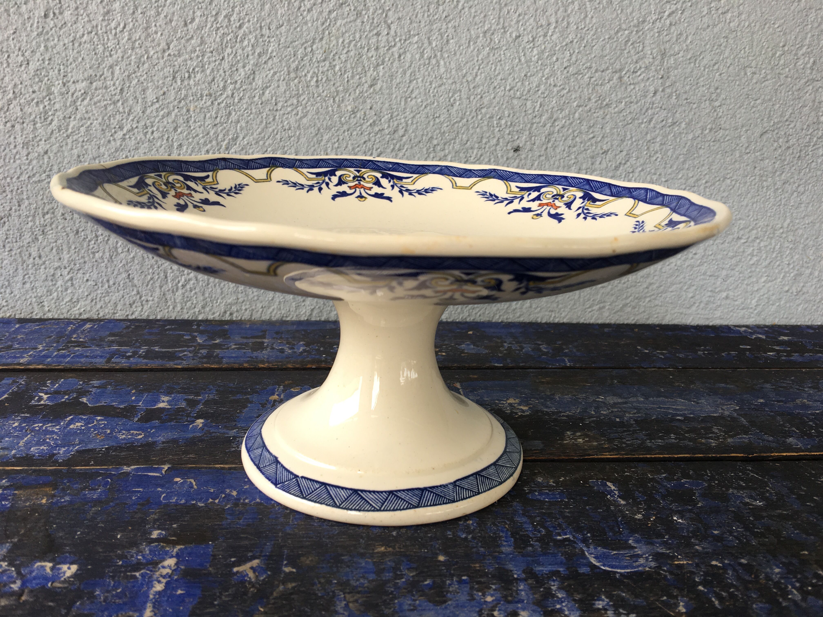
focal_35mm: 29
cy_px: 308
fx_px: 689
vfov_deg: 48.2
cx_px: 412
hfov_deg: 61.7
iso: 32
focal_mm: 4.15
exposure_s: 1/50
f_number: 2.2
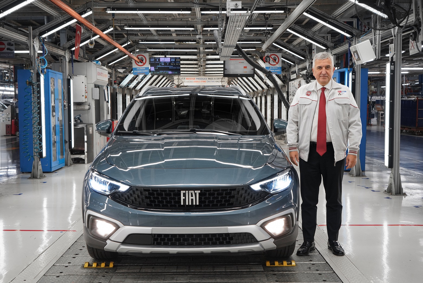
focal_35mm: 41
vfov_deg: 32.7
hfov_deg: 47.4
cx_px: 212
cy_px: 142
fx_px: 482
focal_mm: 41
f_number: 6.3
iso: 1600
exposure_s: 1/125
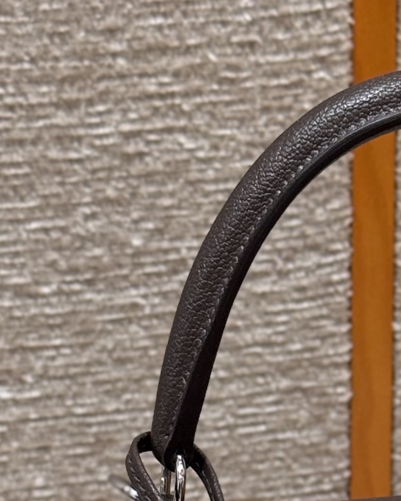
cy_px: 721
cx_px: 486
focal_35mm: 179
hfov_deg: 8.5
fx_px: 2655
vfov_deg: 10.5
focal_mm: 6.76
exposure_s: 1/100
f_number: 1.78
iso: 125
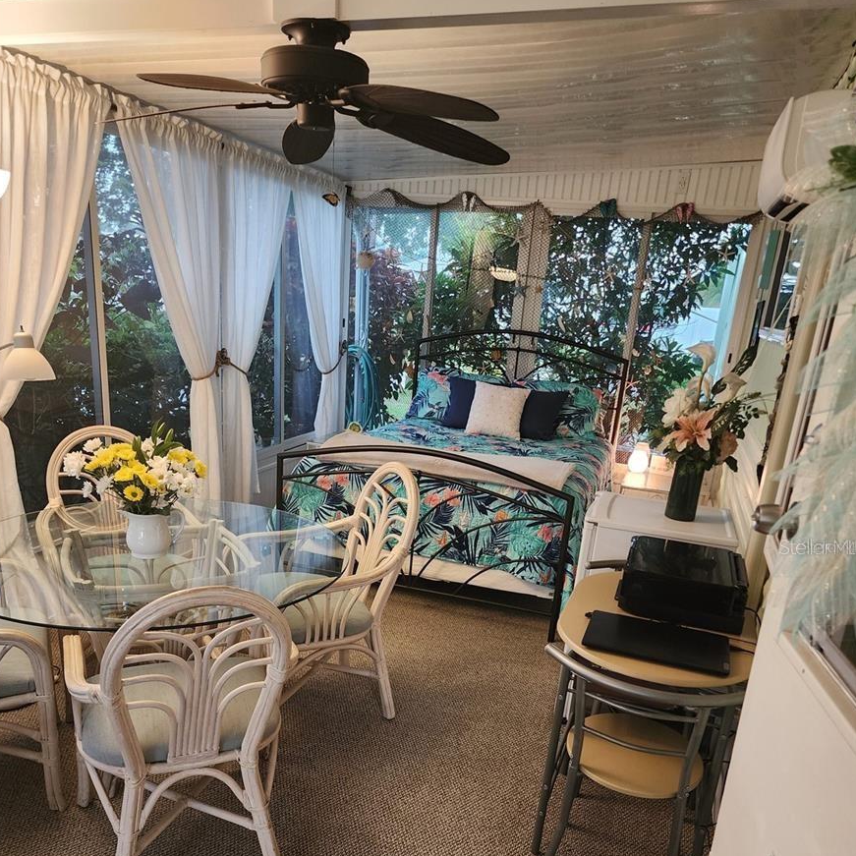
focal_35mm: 28
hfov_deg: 57.3
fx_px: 783
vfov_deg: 56.5
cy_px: 546
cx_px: 429
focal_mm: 6.4
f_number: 1.8
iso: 500
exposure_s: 1/60
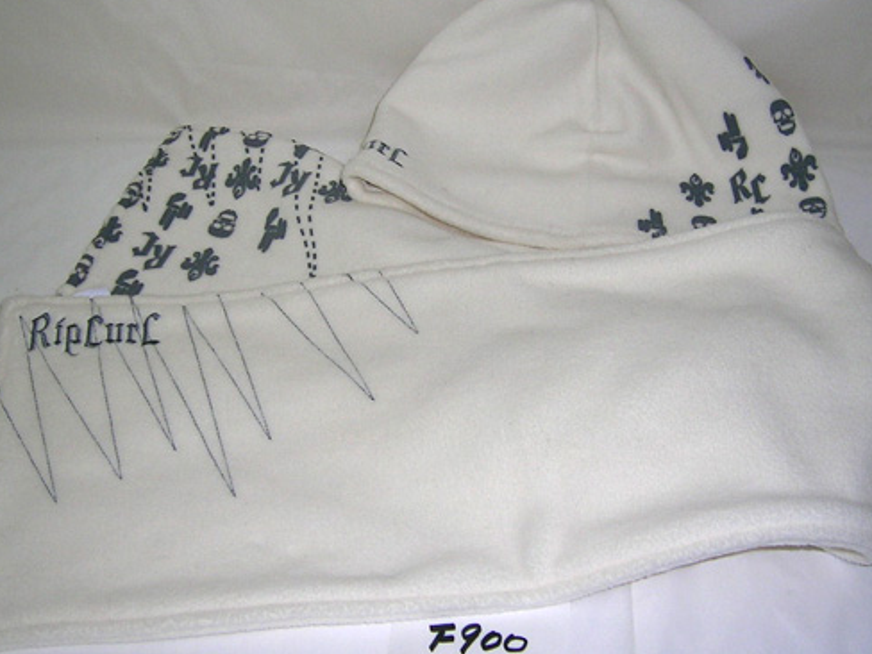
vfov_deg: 33.6
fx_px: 1083
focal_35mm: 43
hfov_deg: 43.9
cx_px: 440
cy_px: 304
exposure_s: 1/60.1
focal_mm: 5.4
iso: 50
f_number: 2.8
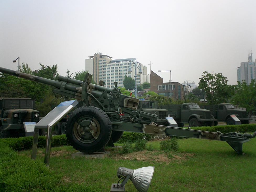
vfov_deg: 37.7
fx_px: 281
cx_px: 127
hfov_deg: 49.0
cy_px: 97
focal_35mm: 38
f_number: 3.5
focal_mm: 5.6
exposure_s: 1/80
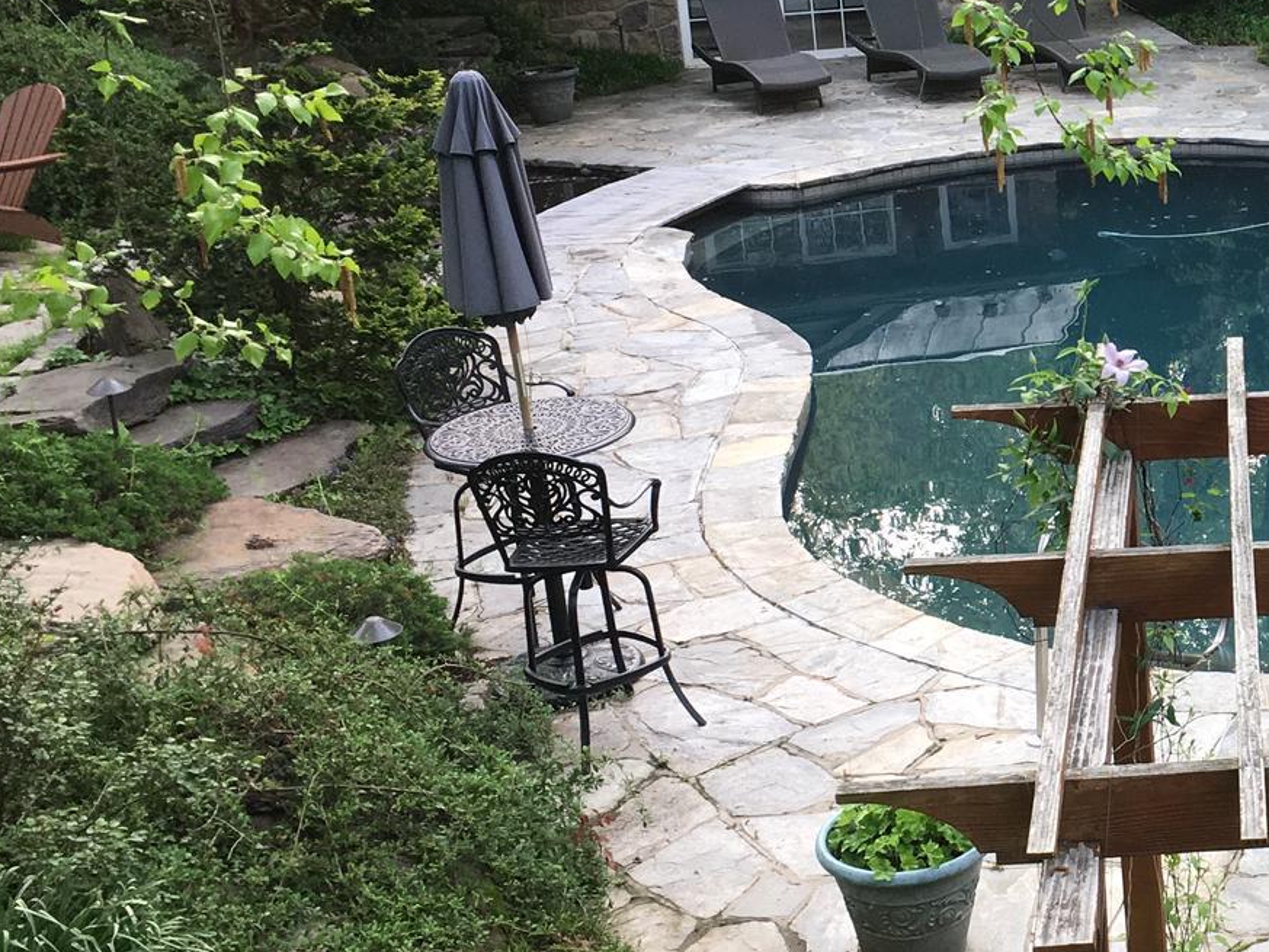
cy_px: 327
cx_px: 1379
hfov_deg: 26.4
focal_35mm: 68
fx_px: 2493
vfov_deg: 21.5
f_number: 2.2
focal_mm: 4.15
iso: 32
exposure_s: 1/120
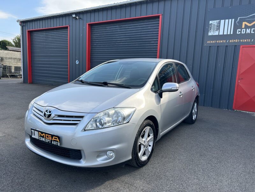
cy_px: 96
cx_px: 128
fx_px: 192
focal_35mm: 26
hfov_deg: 67.3
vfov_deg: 53.1
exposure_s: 1/1124
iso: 50
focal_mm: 5.7
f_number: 1.5
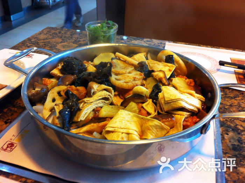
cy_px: 92
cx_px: 122
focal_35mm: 35
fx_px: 247
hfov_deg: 52.7
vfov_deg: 40.6
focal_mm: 3.85
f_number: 2.8
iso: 100
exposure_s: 1/15
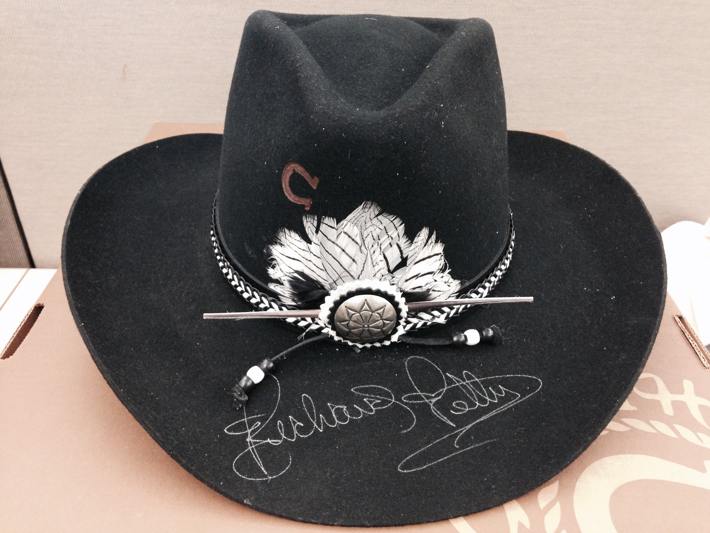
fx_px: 677
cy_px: 266
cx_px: 355
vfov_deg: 42.9
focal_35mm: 33
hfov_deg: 55.4
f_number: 2.4
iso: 320
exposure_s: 1/20
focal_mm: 4.12
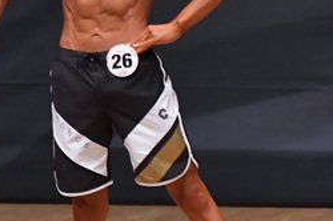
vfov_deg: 1.7
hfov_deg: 2.6
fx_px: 7307
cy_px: 75
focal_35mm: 791
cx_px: 500
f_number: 5.6
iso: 6400
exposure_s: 1/400
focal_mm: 170
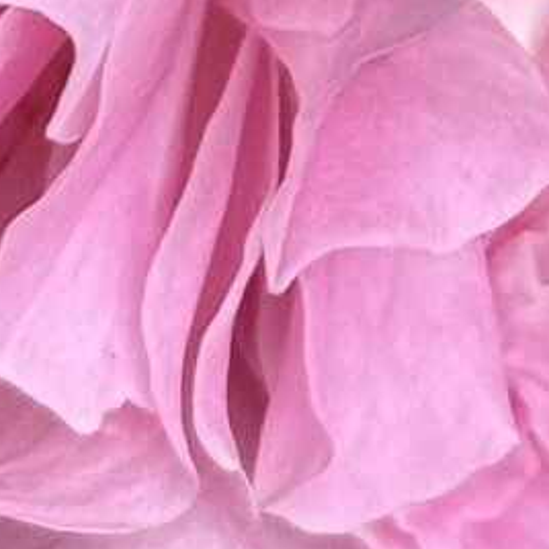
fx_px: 7267
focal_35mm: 405
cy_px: -445
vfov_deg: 4.3
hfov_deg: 4.3
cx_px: 721
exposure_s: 1/1330
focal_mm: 6.76
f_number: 1.78
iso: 64
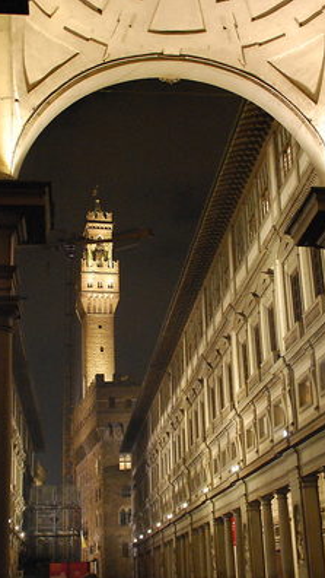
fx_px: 839
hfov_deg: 21.9
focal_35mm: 55
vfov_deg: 38.0
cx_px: 160
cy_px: 291
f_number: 3.8
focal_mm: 23
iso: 1600
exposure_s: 1/10
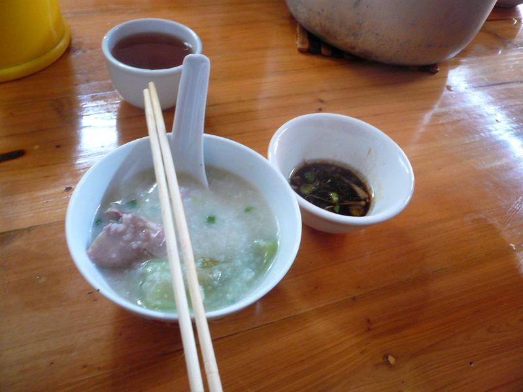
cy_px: 196
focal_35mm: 28
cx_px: 262
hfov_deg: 63.4
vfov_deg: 49.7
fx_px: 423
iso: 200
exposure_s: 1/8
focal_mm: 4.6
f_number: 2.8
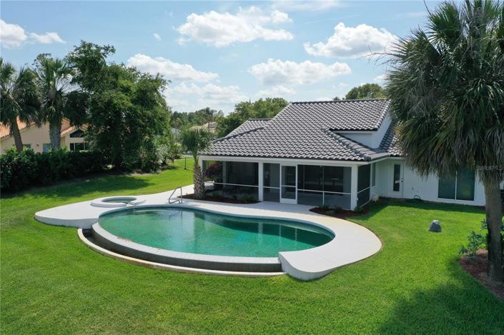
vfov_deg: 46.3
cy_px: 168
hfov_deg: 65.5
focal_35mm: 28
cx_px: 252
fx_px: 392
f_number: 6.3
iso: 100
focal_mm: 10.26
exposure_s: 1/500
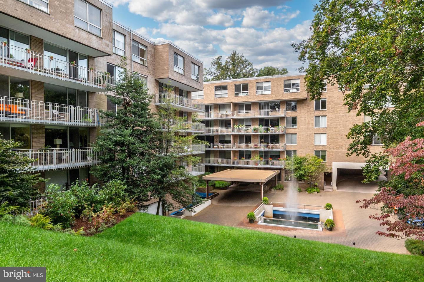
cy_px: 141
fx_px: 259
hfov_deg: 78.6
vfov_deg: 57.2
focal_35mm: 22
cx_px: 212
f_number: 8
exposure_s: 1/400
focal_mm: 15
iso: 500
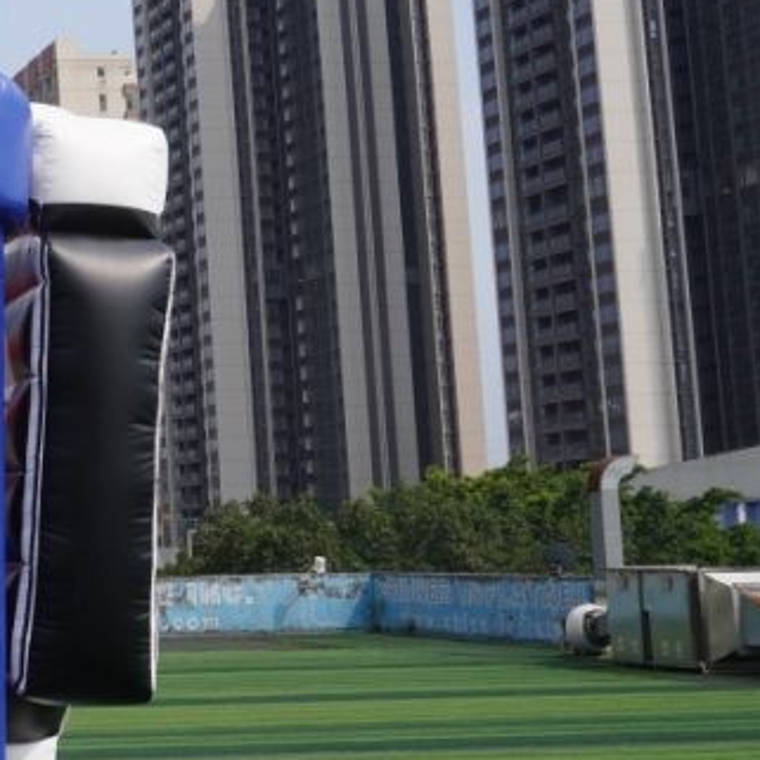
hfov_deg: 21.4
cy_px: 399
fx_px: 1615
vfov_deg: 26.5
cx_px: -440
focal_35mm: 65
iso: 100
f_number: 8
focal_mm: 16
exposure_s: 1/250
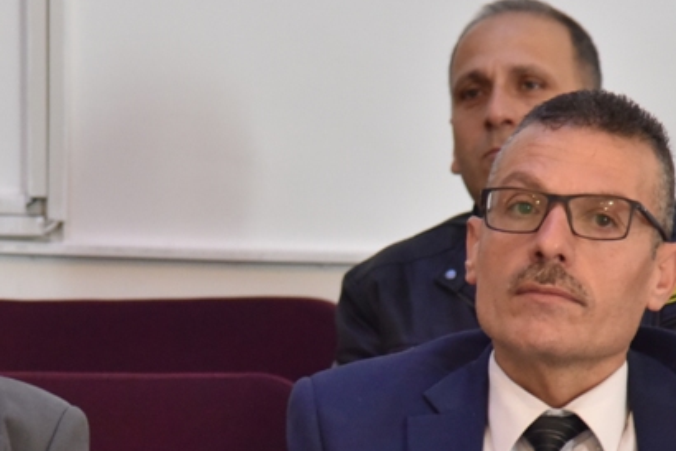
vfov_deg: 5.2
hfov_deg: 7.8
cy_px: 366
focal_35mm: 262
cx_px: 145
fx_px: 4923
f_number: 4.5
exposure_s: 1/80
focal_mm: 105
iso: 2500
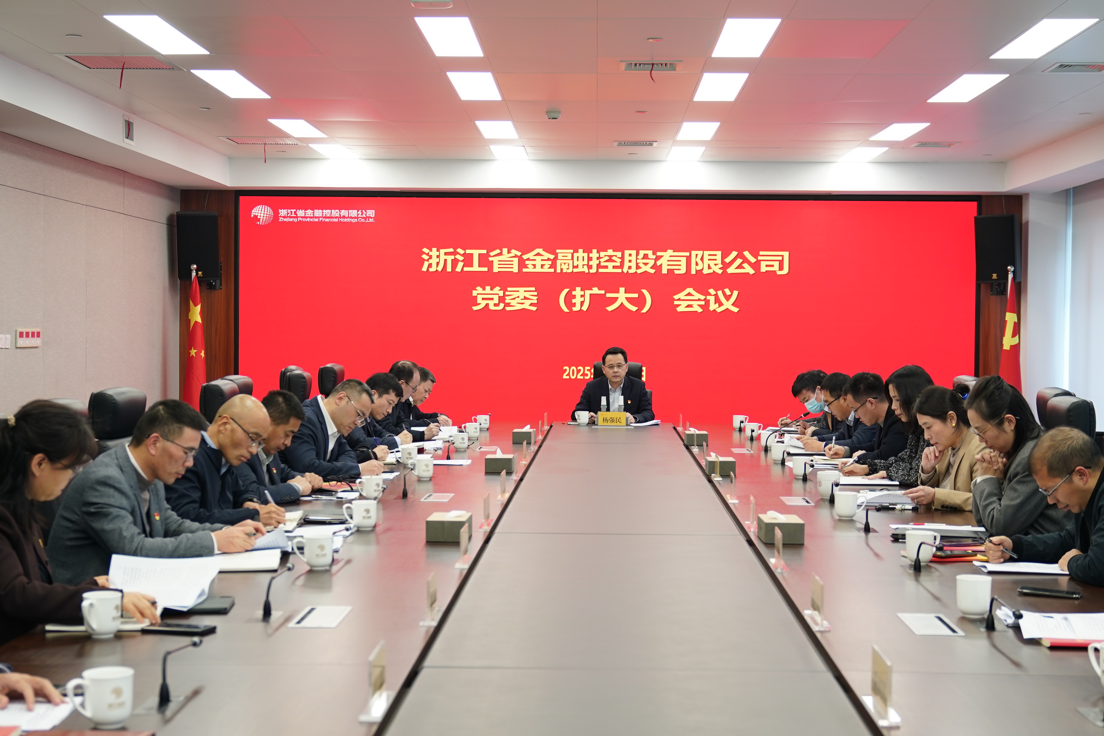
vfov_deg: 24.6
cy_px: 368
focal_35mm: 55
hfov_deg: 36.2
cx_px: 552
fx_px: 1687
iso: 250
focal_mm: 37
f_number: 3.2
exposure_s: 1/40
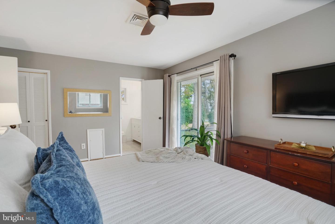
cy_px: 112
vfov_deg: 73.8
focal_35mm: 16
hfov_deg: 96.7
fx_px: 149
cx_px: 168
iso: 1250
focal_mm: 16
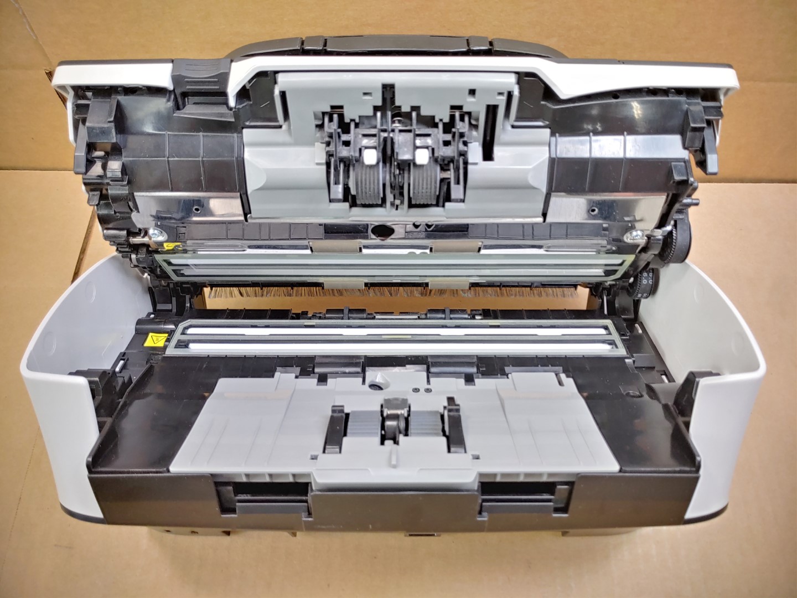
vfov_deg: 53.1
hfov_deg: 67.3
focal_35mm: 26
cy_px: 299
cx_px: 398
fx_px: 599
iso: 50
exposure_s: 1/60
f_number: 1.8
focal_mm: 4.36
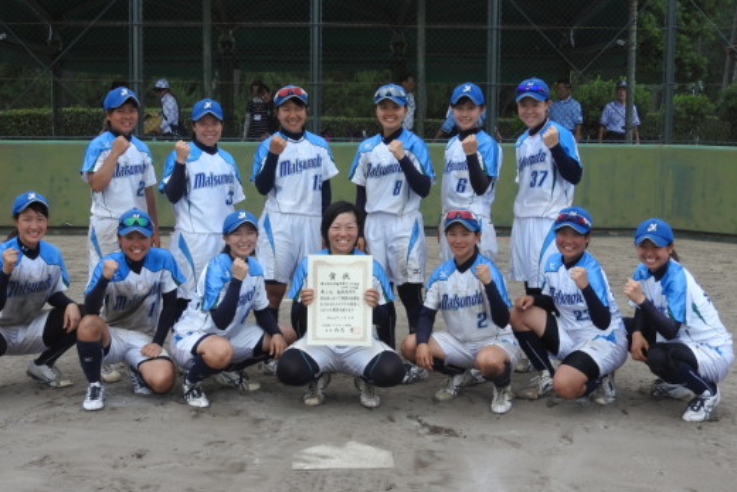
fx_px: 1229
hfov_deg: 33.4
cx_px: 342
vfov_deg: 22.6
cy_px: 252
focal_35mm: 60
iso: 100
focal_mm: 9
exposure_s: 1/640
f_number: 4
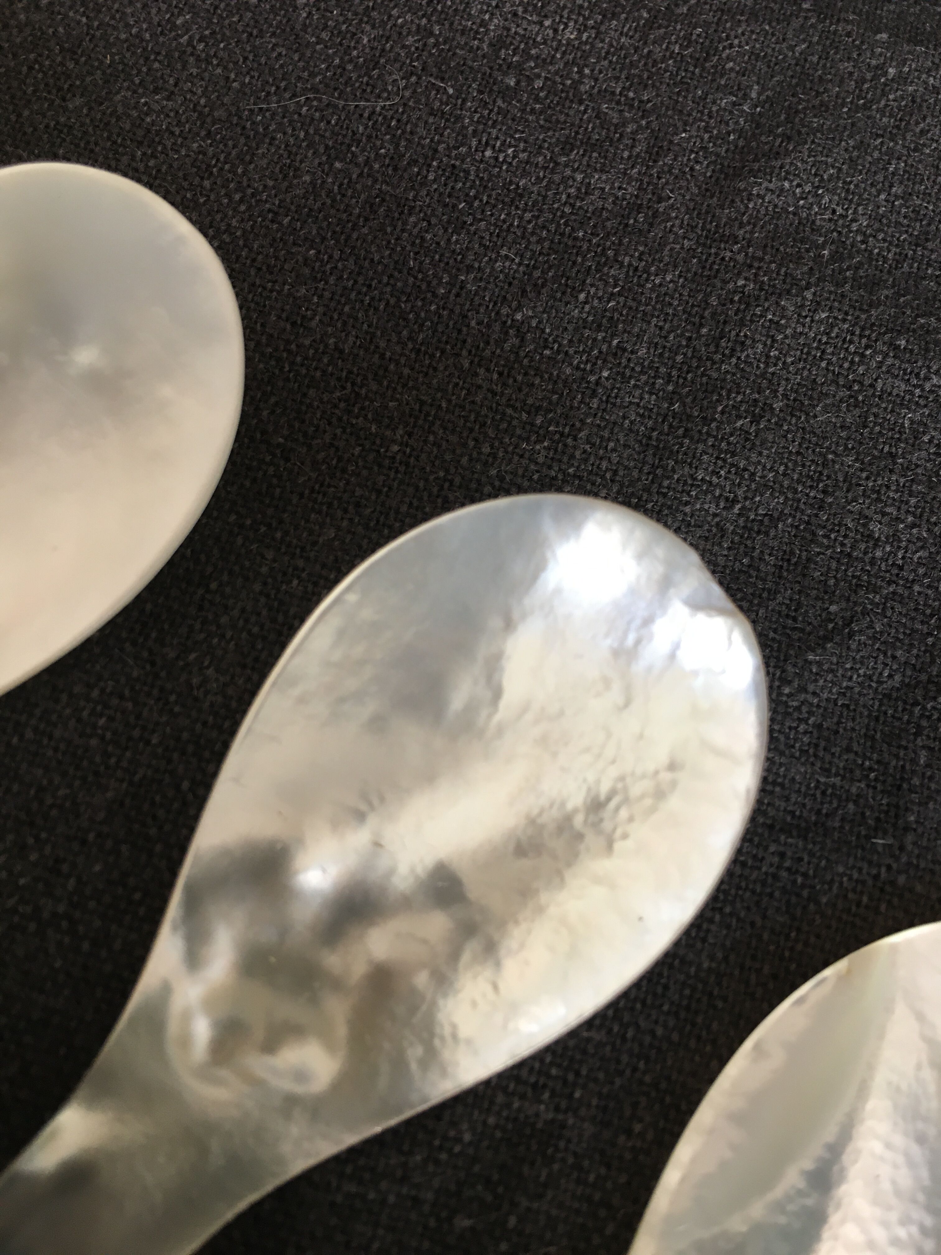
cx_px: 470
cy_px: 628
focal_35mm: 29
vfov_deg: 61.7
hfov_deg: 48.2
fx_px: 1051
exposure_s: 1/33
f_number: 2.2
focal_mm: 4.15
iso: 100
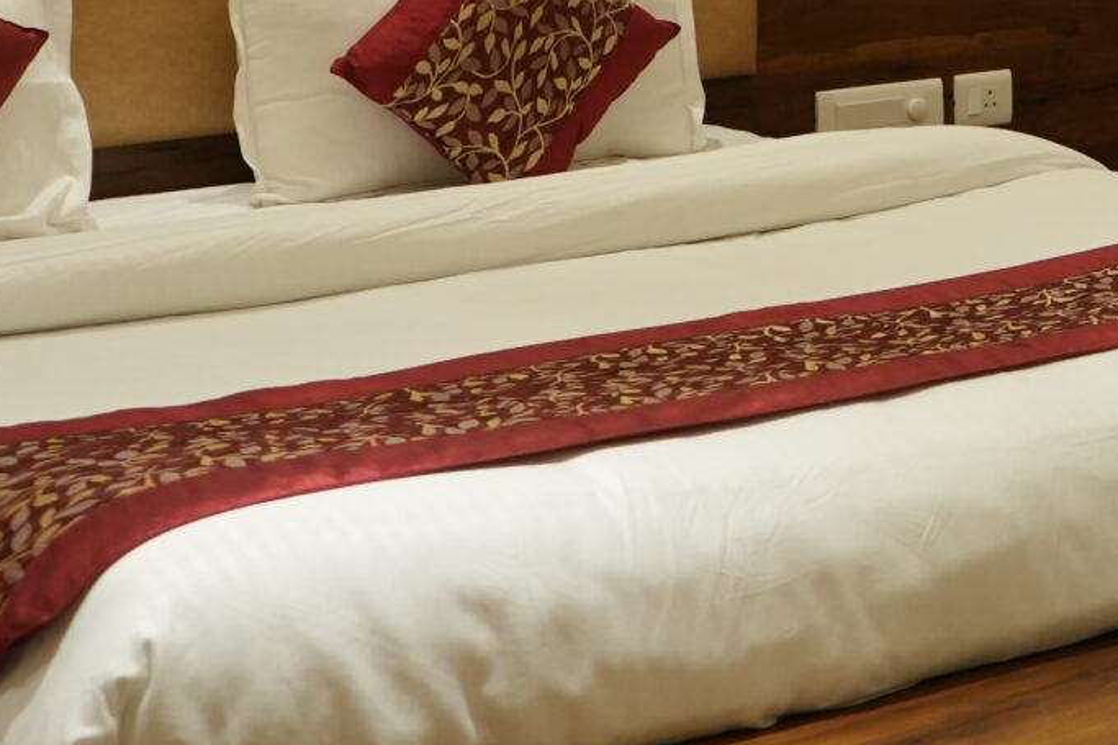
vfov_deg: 12.7
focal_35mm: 105
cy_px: -124
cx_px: 1219
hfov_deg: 18.7
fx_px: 3260
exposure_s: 1/100
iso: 1600
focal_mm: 28
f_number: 3.5
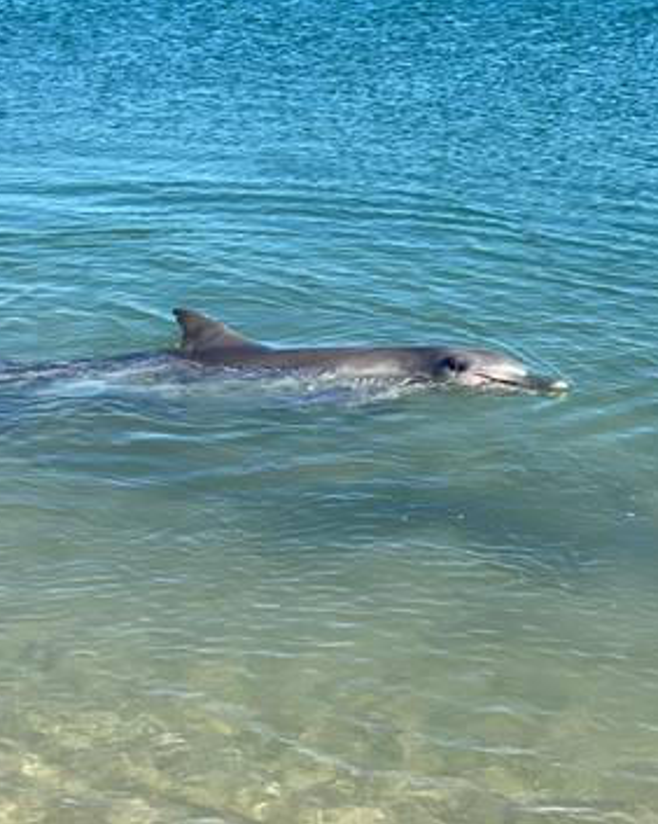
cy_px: 406
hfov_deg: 22.1
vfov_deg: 27.5
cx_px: 261
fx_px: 1681
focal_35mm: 69
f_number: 2
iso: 20
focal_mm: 6
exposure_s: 1/1170
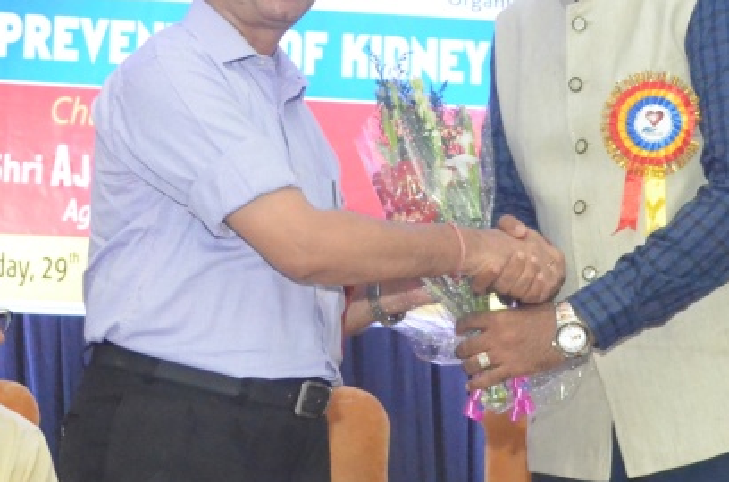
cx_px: 370
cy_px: 248
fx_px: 2283
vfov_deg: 12.1
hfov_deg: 18.1
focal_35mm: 113
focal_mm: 30
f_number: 5
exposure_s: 1/125
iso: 6400
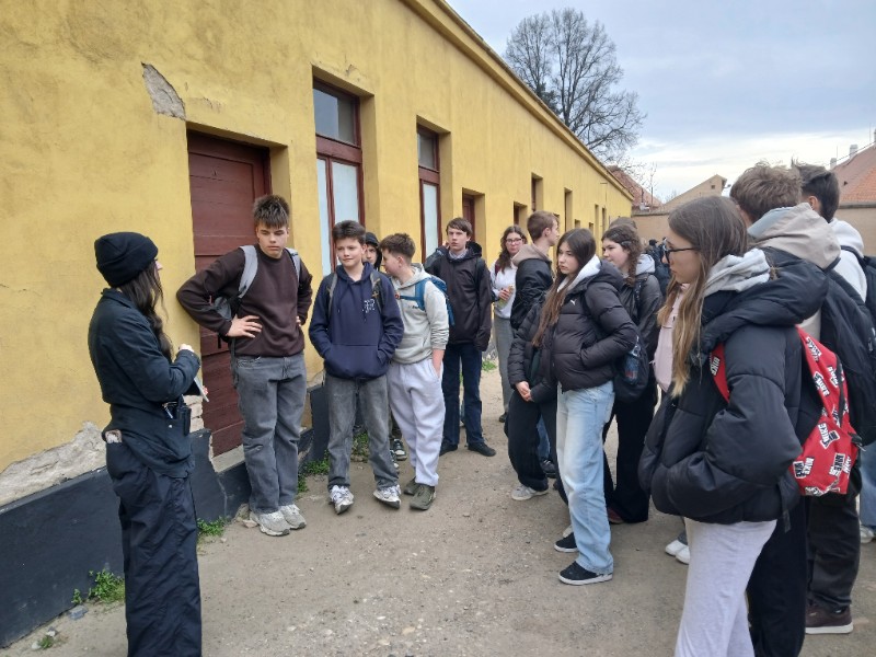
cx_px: 438
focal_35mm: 26
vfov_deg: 53.1
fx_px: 658
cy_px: 328
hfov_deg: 67.3
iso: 25
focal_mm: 3.98
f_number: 1.8
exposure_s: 1/120
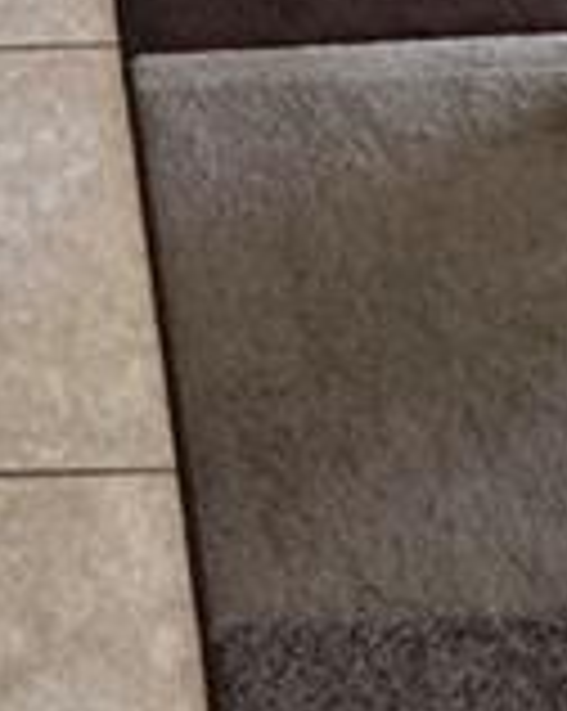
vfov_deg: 12.7
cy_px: -1152
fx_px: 2186
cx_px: -108
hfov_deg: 14.3
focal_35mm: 104
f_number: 2.2
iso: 200
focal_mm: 2.22
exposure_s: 1/60
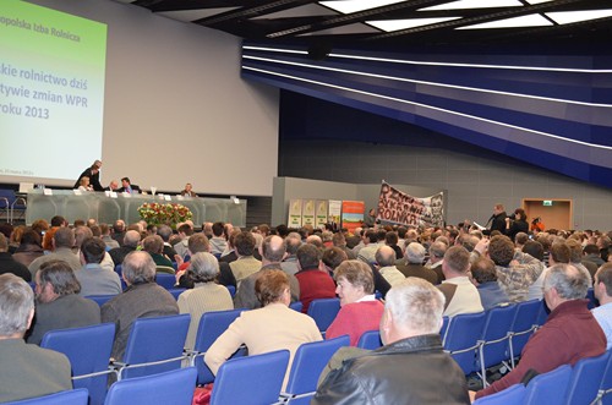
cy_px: 202
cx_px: 306
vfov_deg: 27.9
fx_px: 814
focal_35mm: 48
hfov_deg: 41.2
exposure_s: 1/60
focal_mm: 32
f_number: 4.8
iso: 2500
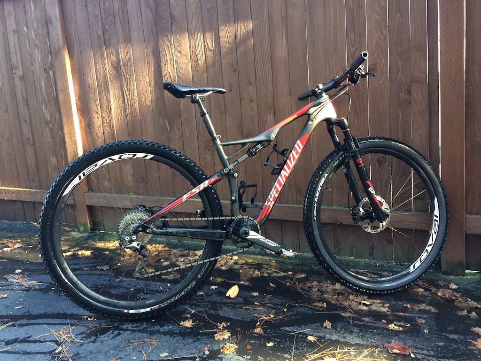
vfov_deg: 48.2
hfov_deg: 61.7
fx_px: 403
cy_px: 180
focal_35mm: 29
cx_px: 240
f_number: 2.2
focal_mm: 4.15
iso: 40
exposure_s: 1/40
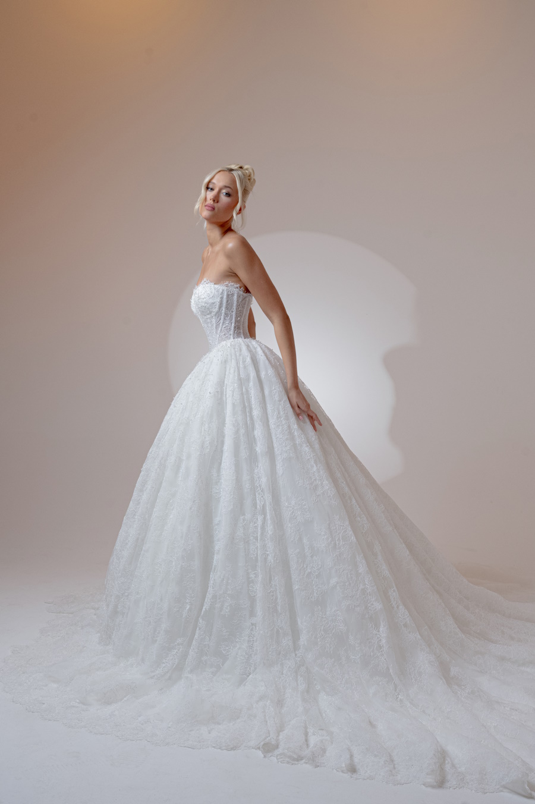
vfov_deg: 43.6
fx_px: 1004
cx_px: 268
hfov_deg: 29.8
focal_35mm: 45
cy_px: 402
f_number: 10
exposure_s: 1/200
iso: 1000
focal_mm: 30
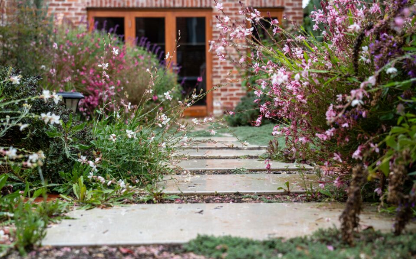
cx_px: 208
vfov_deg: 27.4
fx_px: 533
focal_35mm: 47
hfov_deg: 42.7
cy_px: 132
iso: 100
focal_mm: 46
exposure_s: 1/200
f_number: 4
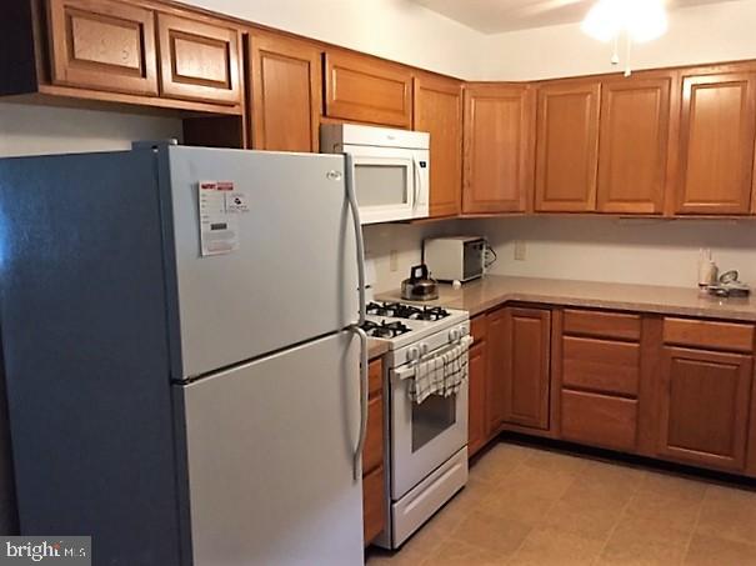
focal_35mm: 29
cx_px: 378
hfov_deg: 61.7
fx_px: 633
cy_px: 283
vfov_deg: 48.2
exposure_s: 1/30
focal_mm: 4.15
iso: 250
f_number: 2.2
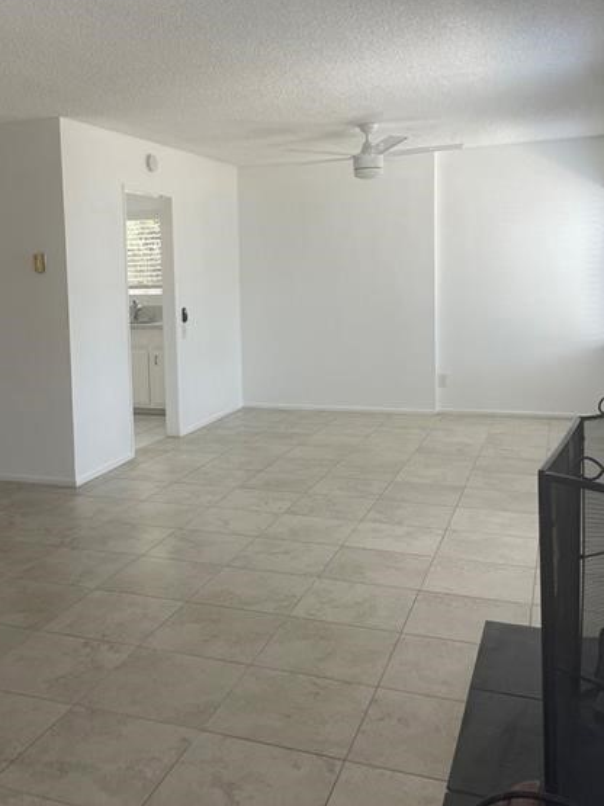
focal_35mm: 36
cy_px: 341
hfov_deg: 39.2
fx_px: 838
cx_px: 209
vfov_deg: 51.2
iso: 50
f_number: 1.6
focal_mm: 4.2
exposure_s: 1/120
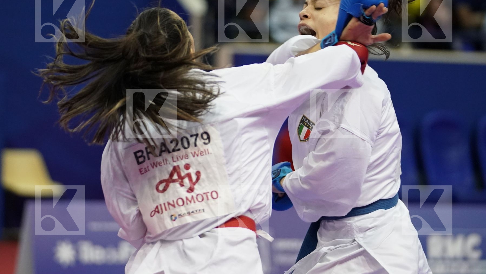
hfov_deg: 10.3
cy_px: 114
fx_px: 2694
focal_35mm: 209
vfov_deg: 5.8
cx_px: 243
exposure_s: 1/1000
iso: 4000
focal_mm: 133
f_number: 2.8
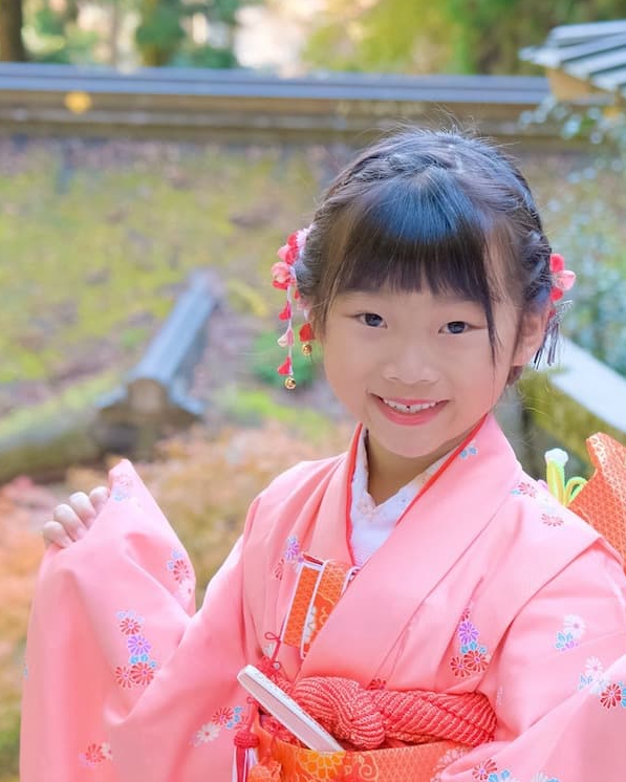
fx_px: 2709
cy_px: 612
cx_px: 451
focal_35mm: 117
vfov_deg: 16.3
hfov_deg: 13.1
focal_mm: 41.1
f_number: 4.5
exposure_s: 1/125
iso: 1600
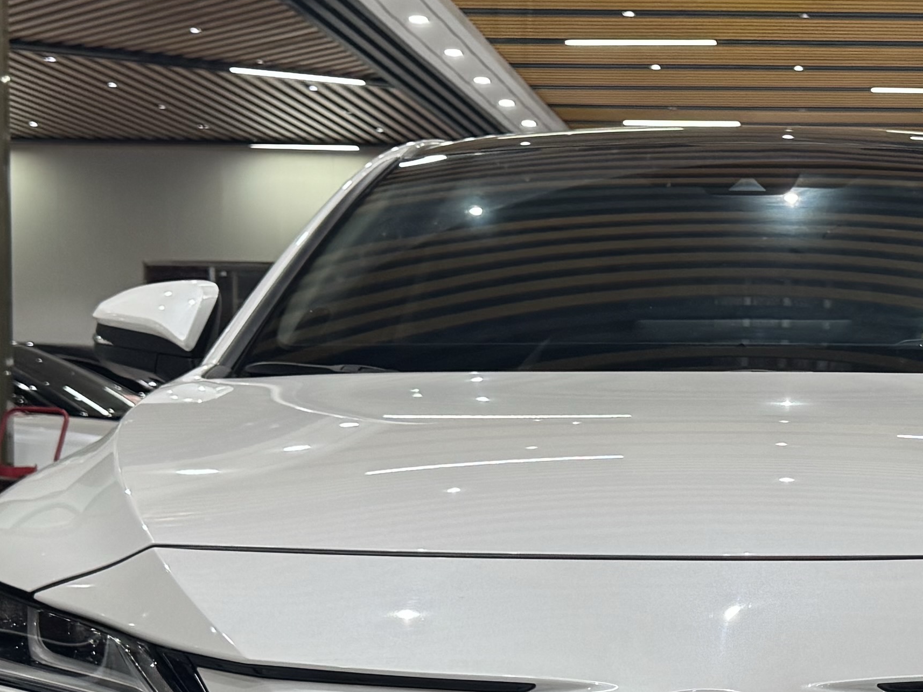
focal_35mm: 80
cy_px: 492
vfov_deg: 18.3
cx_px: 830
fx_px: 2133
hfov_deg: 23.8
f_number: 1.78
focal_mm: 6.76
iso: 200
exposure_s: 1/100
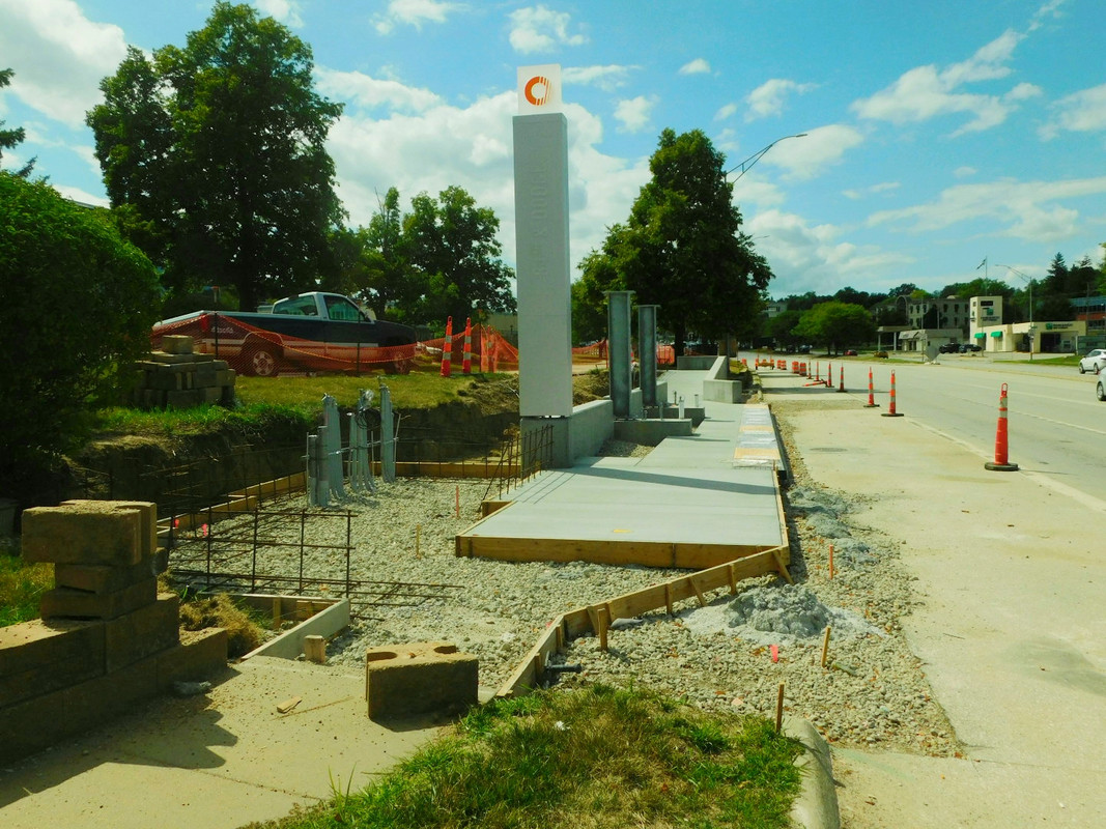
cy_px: 414
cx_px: 553
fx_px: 958
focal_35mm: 30
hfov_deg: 60.0
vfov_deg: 46.8
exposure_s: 1/1000
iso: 125
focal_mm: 5.3
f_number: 6.4
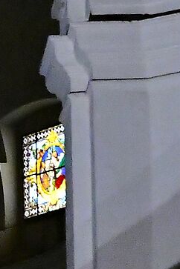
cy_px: 700
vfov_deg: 4.1
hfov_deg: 2.7
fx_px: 3720
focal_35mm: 496
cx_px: -411
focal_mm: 50
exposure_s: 1/40
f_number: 5
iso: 6400
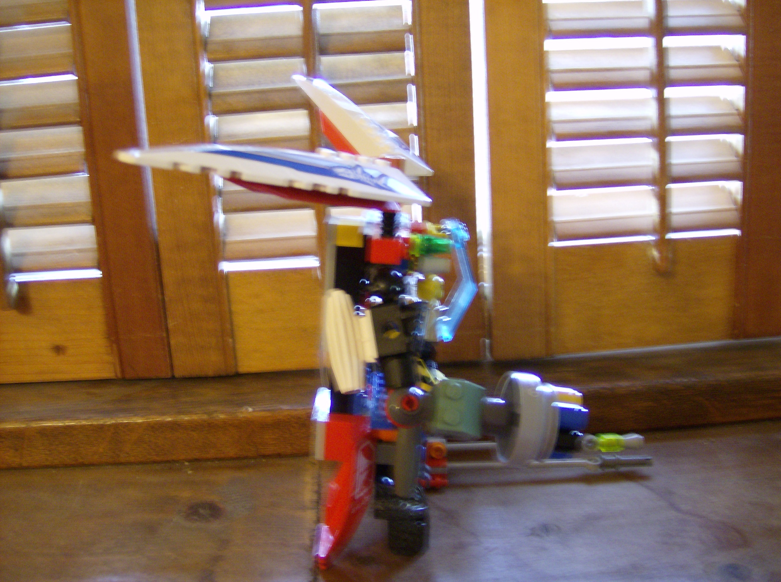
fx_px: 810
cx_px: 390
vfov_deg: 39.5
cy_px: 291
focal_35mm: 36
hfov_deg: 51.5
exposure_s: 1/4.16
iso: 200
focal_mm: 6
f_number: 2.8
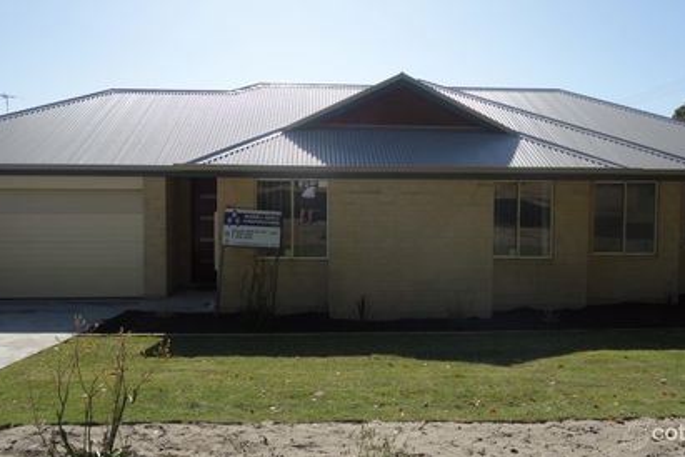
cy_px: 206
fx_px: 609
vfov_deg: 41.1
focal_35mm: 32
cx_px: 365
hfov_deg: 58.7
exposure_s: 1/500
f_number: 5.6
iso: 125
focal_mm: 10.4
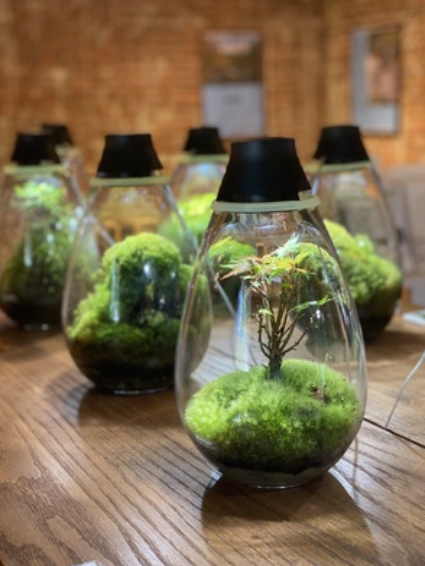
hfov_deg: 27.5
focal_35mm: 53
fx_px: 868
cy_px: 279
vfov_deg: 36.2
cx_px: 212
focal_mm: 6
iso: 160
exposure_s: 1/60
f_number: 2
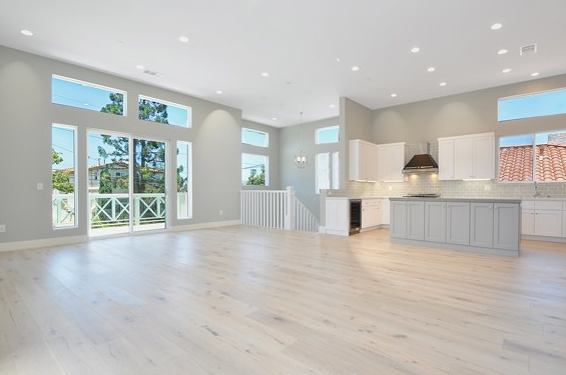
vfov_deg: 70.3
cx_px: 309
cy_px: 186
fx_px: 267
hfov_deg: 93.1
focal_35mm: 17
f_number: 8
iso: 250
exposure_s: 1/30
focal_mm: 10
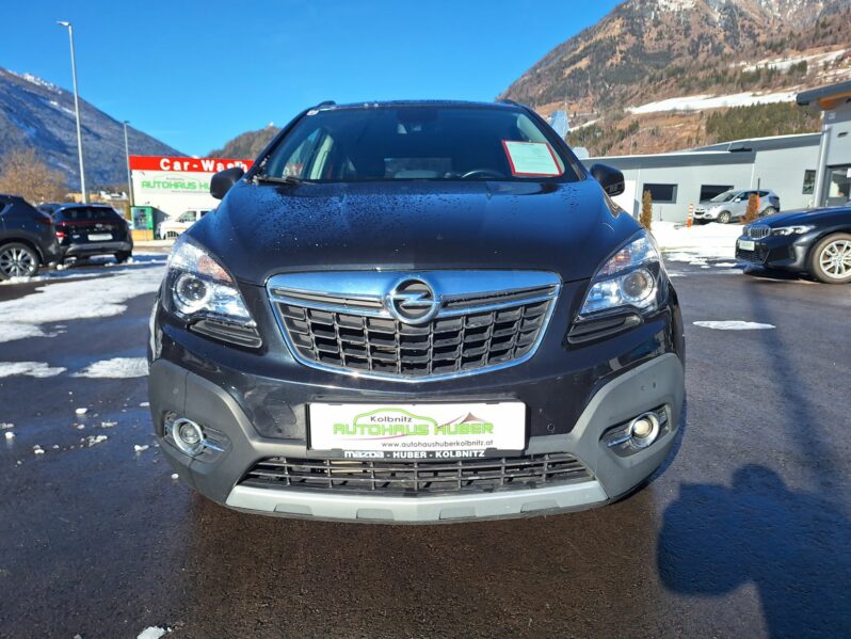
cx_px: 426
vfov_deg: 58.9
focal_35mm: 23
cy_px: 320
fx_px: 566
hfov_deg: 73.9
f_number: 1.8
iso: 40
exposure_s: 1/2732
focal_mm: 5.54
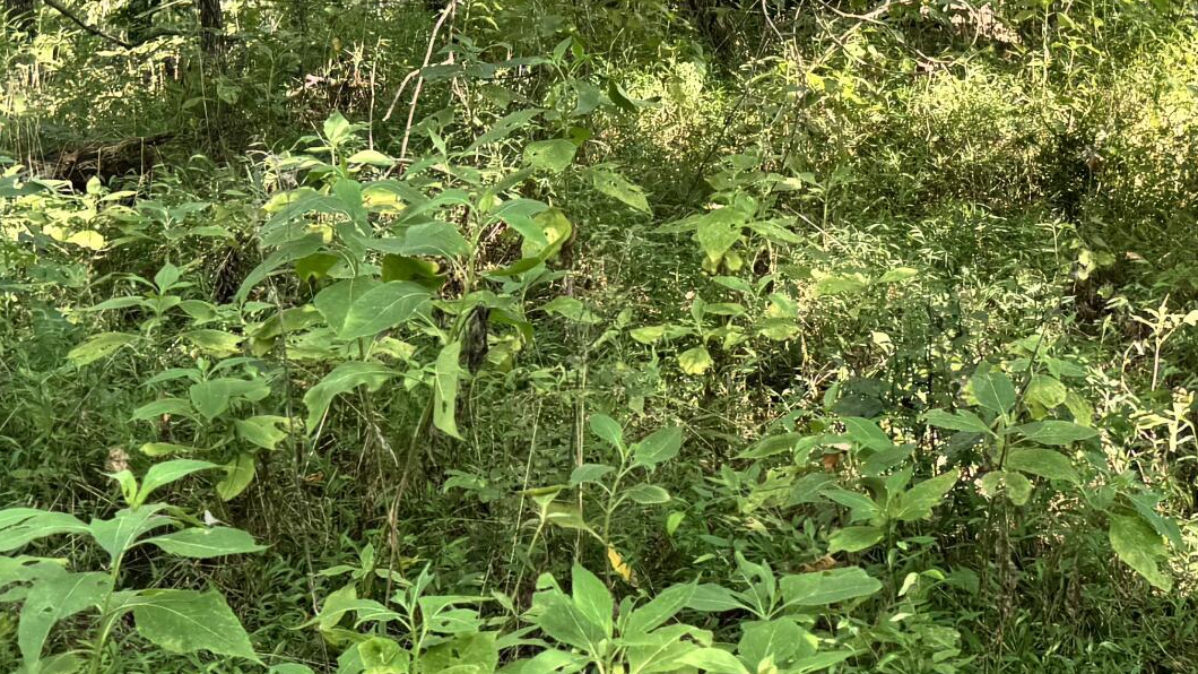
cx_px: 748
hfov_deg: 28.5
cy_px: -183
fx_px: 2350
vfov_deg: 15.6
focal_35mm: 74
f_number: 1.78
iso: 80
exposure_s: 1/121
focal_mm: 6.76
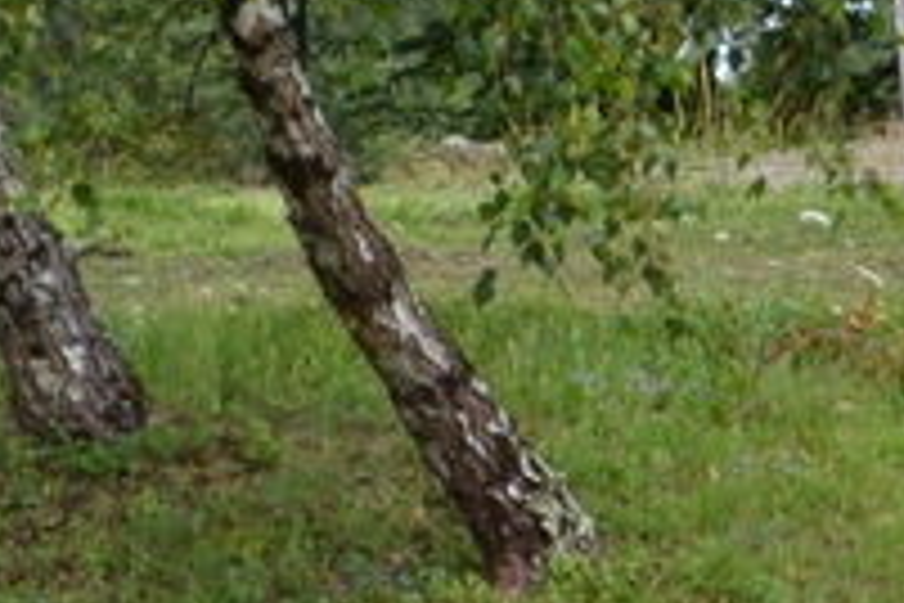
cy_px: -799
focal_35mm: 239
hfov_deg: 8.5
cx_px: -292
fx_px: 6001
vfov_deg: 5.6
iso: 100
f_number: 6.3
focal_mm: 32
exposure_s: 1/160
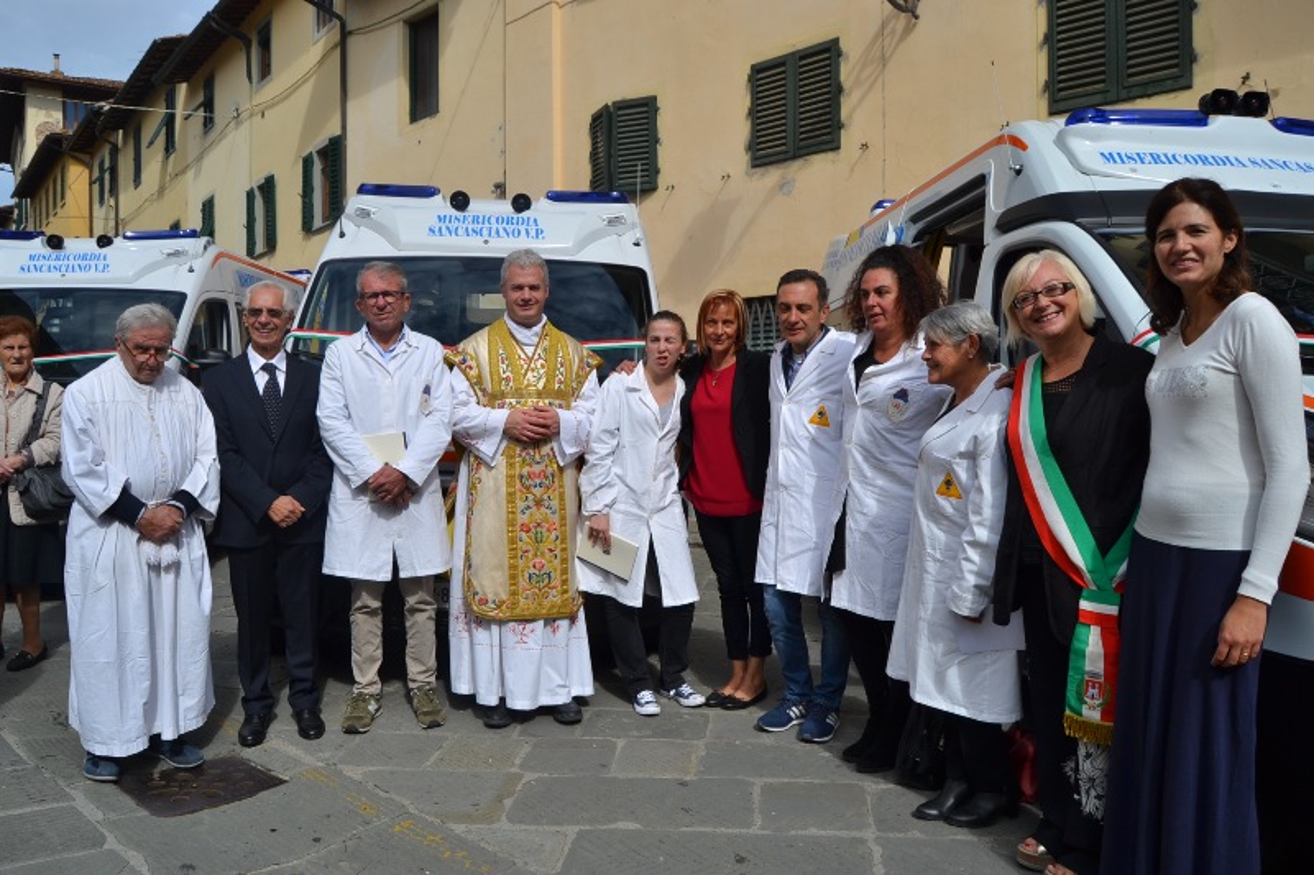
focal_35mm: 27
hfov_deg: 67.4
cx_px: 657
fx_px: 985
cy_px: 438
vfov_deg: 47.9
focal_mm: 18
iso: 100
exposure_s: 1/320
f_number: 9
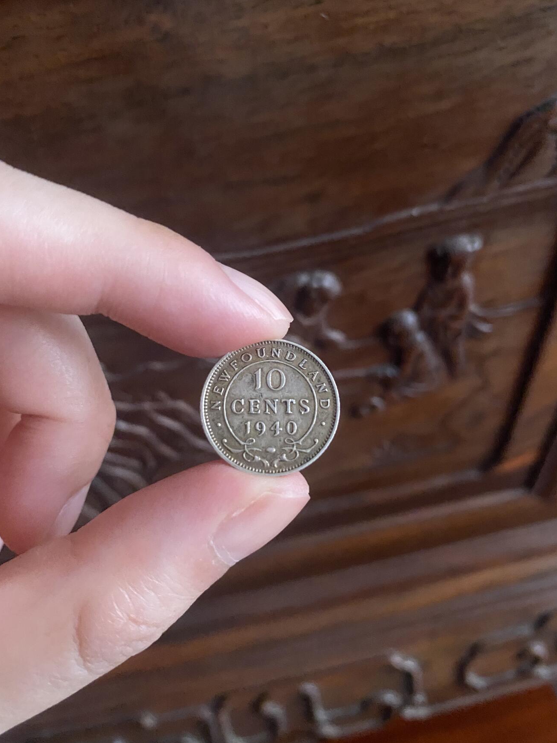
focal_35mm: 26
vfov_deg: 67.3
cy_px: 371
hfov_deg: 53.1
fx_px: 558
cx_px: 274
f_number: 1.8
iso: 800
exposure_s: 1/30
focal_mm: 4.25
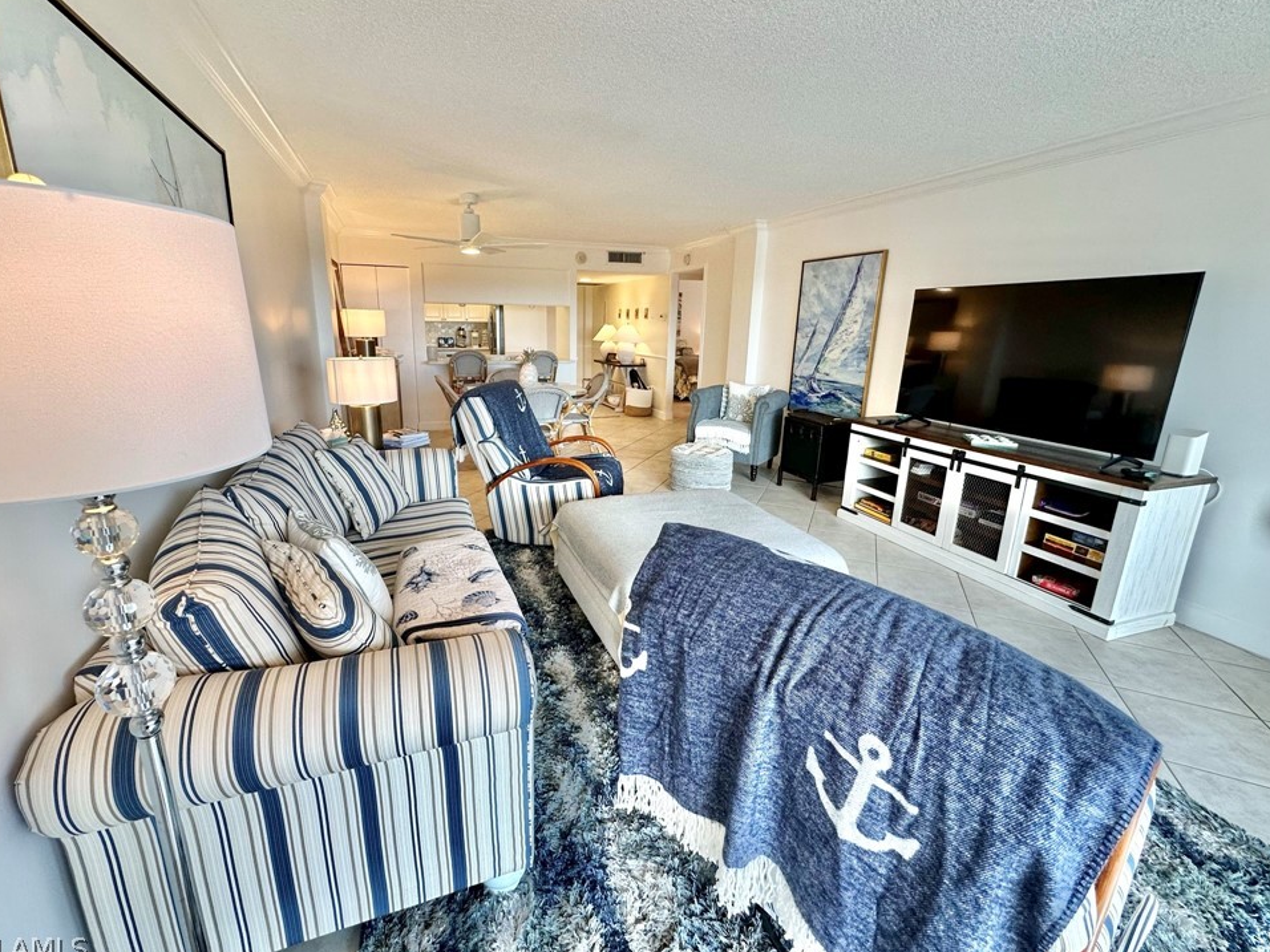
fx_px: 550
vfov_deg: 81.7
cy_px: 461
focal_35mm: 15
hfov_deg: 98.1
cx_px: 602
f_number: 2.2
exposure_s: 1/120
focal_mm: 2.22
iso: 160
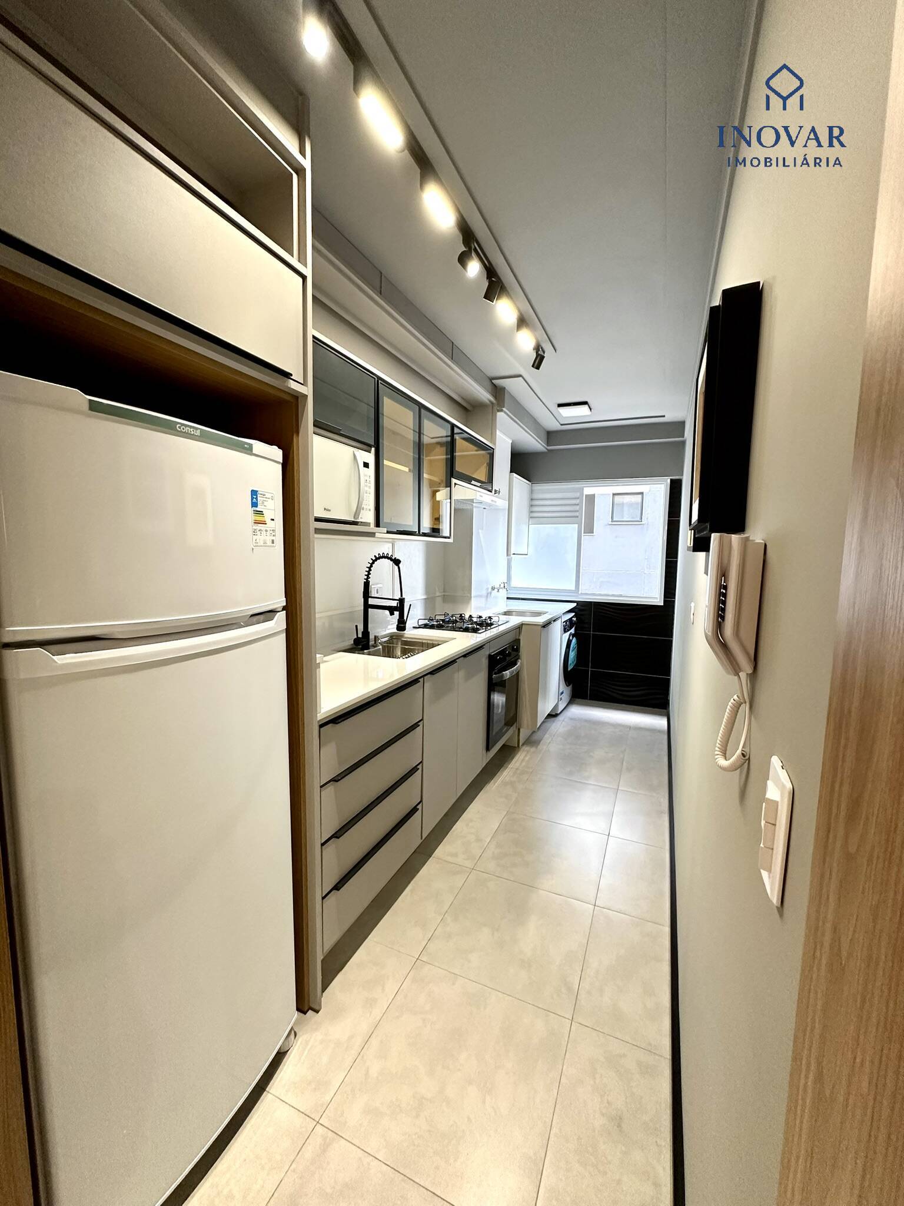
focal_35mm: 14
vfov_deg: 102.1
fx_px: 487
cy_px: 603
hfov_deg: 85.7
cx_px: 452
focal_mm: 2.22
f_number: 2.2
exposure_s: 1/120
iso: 250
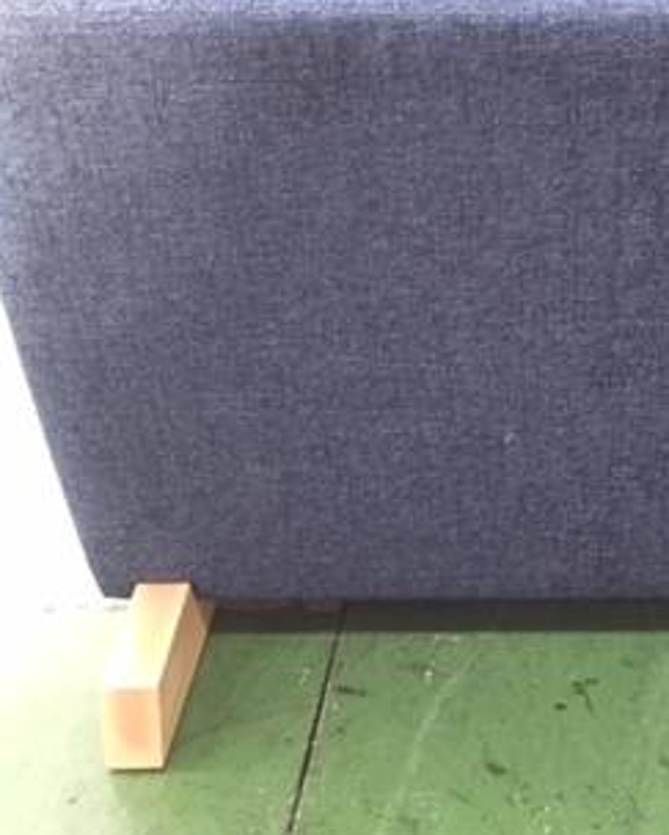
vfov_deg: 33.5
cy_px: 369
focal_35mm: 56
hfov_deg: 26.7
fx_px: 1384
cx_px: 534
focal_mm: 4.15
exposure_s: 1/30
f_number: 2.2
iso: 125
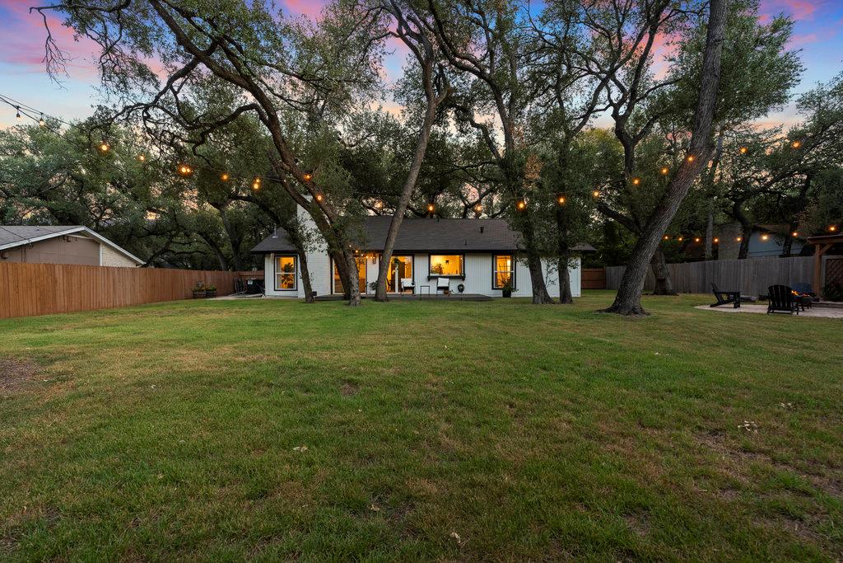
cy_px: 282
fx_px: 375
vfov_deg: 73.8
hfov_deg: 96.7
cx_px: 422
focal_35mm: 16
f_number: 8
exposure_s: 1/2.5
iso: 400
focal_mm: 16
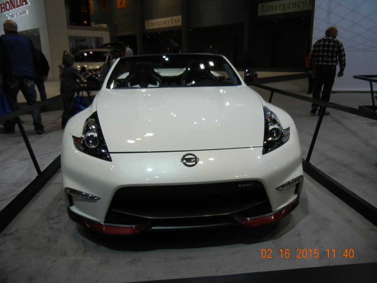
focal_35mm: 30
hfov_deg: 60.0
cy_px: 142
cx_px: 188
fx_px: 327
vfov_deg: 46.8
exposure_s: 1/170
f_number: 3.5
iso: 160
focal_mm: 5.4
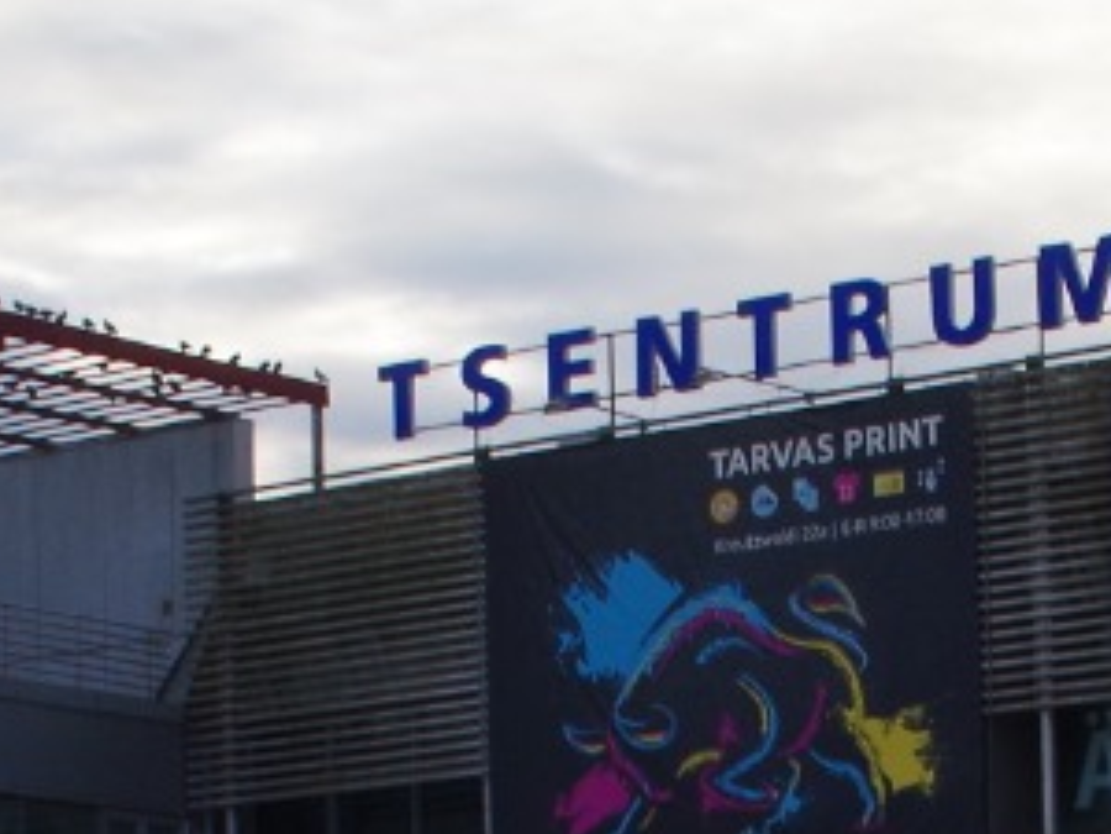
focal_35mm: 141
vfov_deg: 10.4
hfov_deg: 13.9
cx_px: 841
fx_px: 4525
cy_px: 975
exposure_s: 1/100
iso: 250
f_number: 11
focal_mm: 18
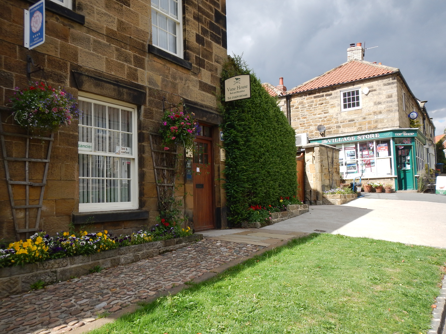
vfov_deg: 48.2
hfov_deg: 61.7
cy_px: 172
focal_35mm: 29
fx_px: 374
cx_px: 225
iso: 125
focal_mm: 5
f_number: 3.9
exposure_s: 1/500
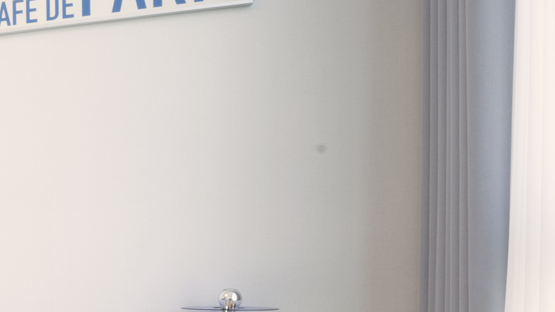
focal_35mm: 59
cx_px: -307
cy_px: 318
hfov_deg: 25.3
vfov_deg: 19.7
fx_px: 868
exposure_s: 1.3
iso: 100
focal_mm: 12
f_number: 22
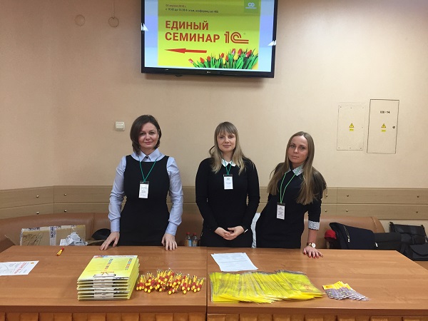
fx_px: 359
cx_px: 214
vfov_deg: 48.2
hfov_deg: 61.7
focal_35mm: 29
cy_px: 160
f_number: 2.2
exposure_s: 1/33
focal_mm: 4.15
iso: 80
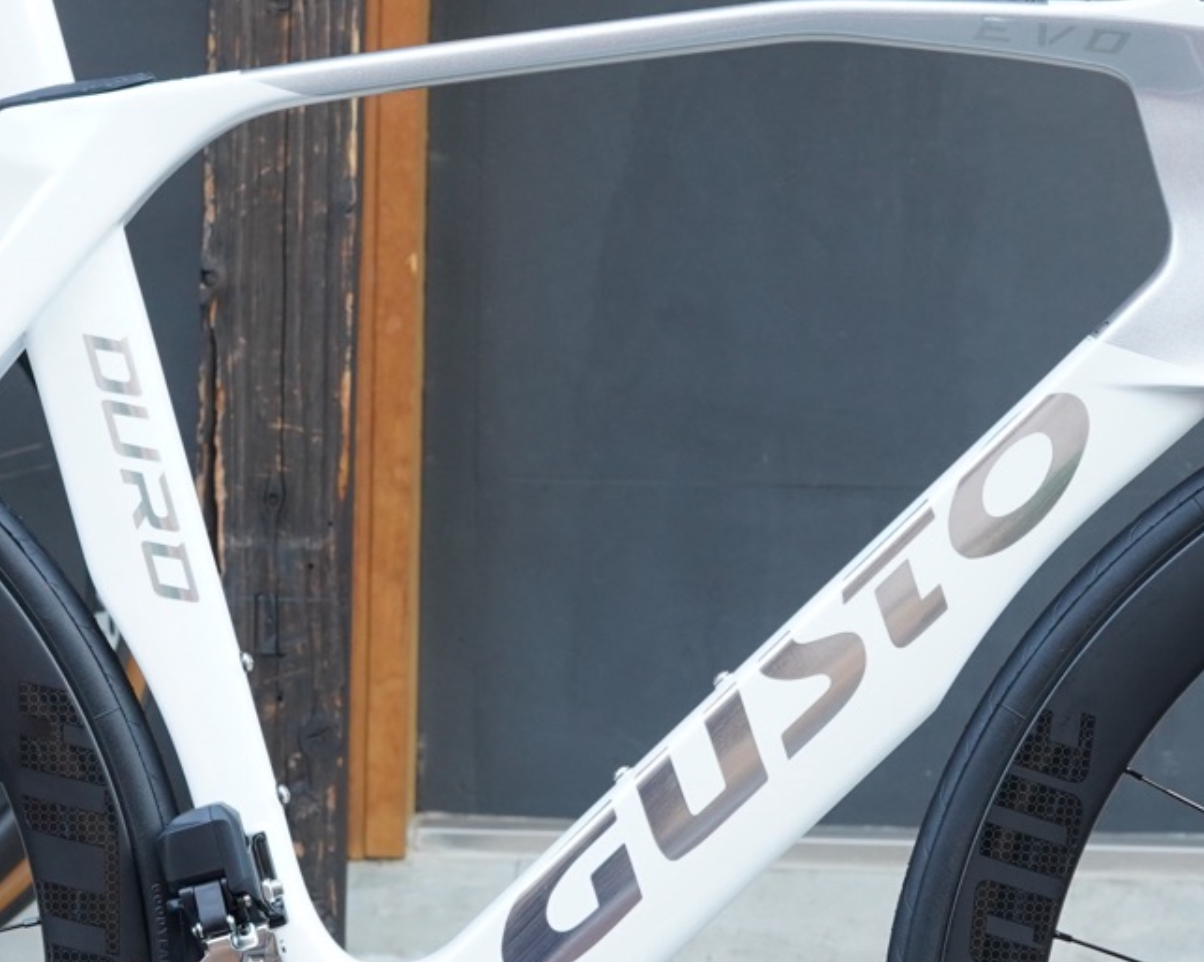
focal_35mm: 146
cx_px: 530
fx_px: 5201
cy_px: 581
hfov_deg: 13.2
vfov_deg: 10.6
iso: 1000
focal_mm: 50
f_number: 8
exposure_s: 1/50
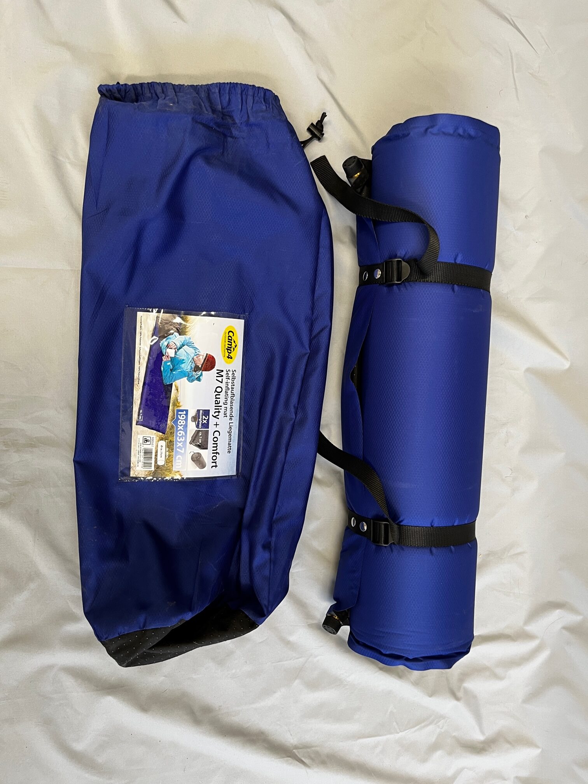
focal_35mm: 26
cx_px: 294
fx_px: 589
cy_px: 392
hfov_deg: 53.1
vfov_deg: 67.3
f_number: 1.6
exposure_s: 1/50
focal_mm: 5.1
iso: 80
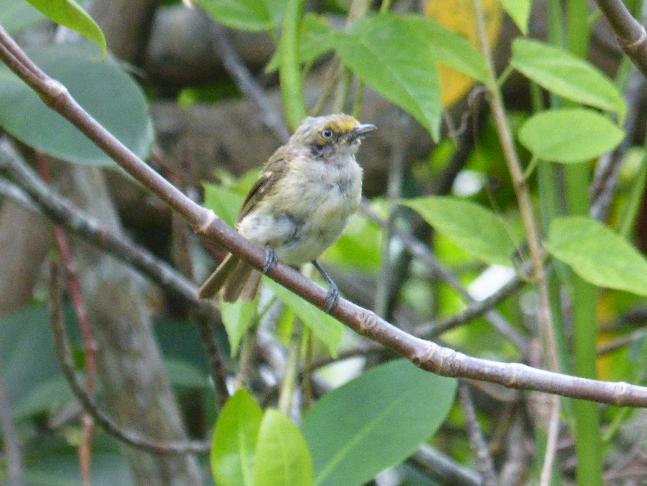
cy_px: 243
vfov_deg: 1.2
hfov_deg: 1.7
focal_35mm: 1200
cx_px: 324
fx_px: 22429
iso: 400
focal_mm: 108
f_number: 5.2
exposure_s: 1/60
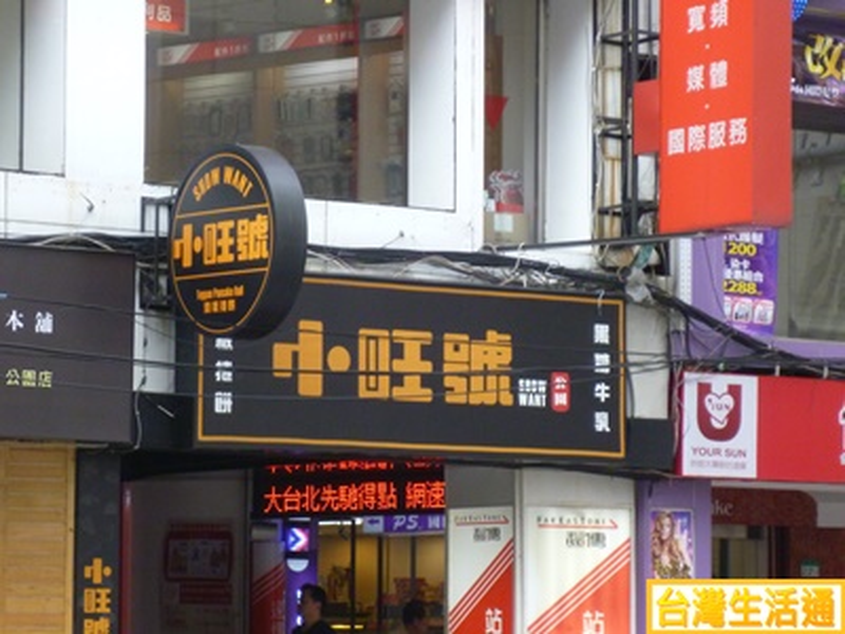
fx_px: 4052
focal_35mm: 166
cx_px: 422
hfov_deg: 11.9
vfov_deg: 8.9
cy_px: 317
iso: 400
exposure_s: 1/80
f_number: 6.9
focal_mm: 25
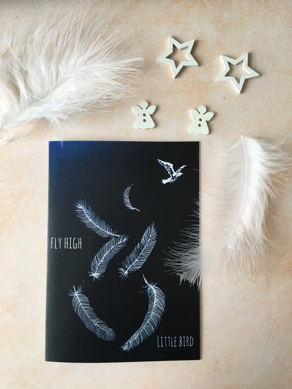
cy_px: 194
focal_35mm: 29
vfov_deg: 61.7
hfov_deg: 48.2
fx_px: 326
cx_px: 146
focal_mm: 4.15
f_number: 2.2
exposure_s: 1/17
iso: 40
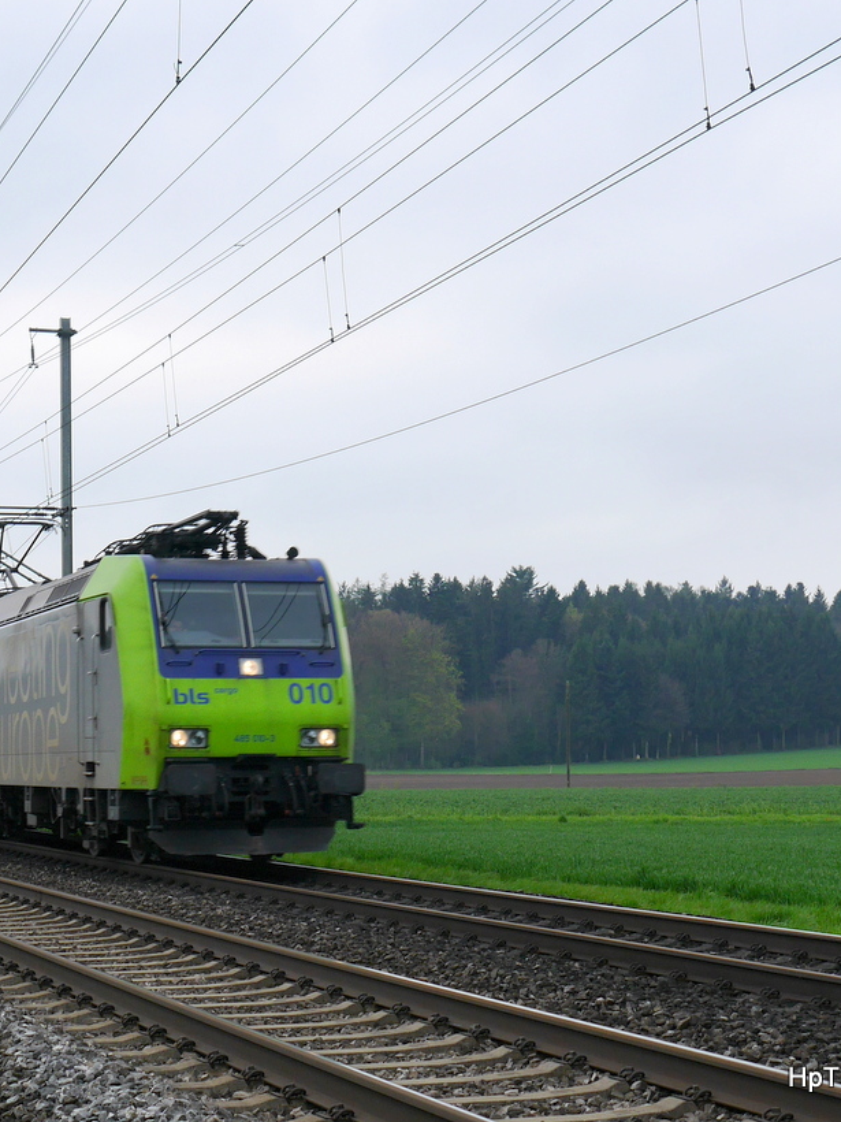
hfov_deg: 27.7
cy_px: 559
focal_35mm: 51
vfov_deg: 37.5
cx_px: 123
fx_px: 1652
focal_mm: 19
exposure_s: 1/200
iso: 160
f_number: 6.3
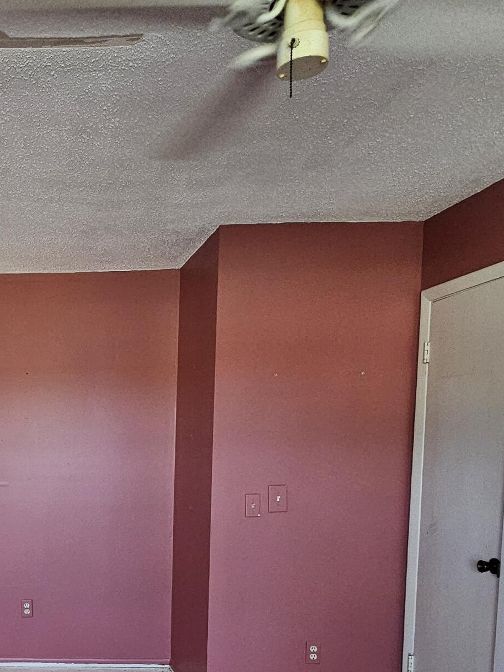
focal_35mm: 32
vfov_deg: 54.4
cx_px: -9
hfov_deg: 38.7
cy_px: 498
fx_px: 621
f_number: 2.2
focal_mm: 2.2
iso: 400
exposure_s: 1/100
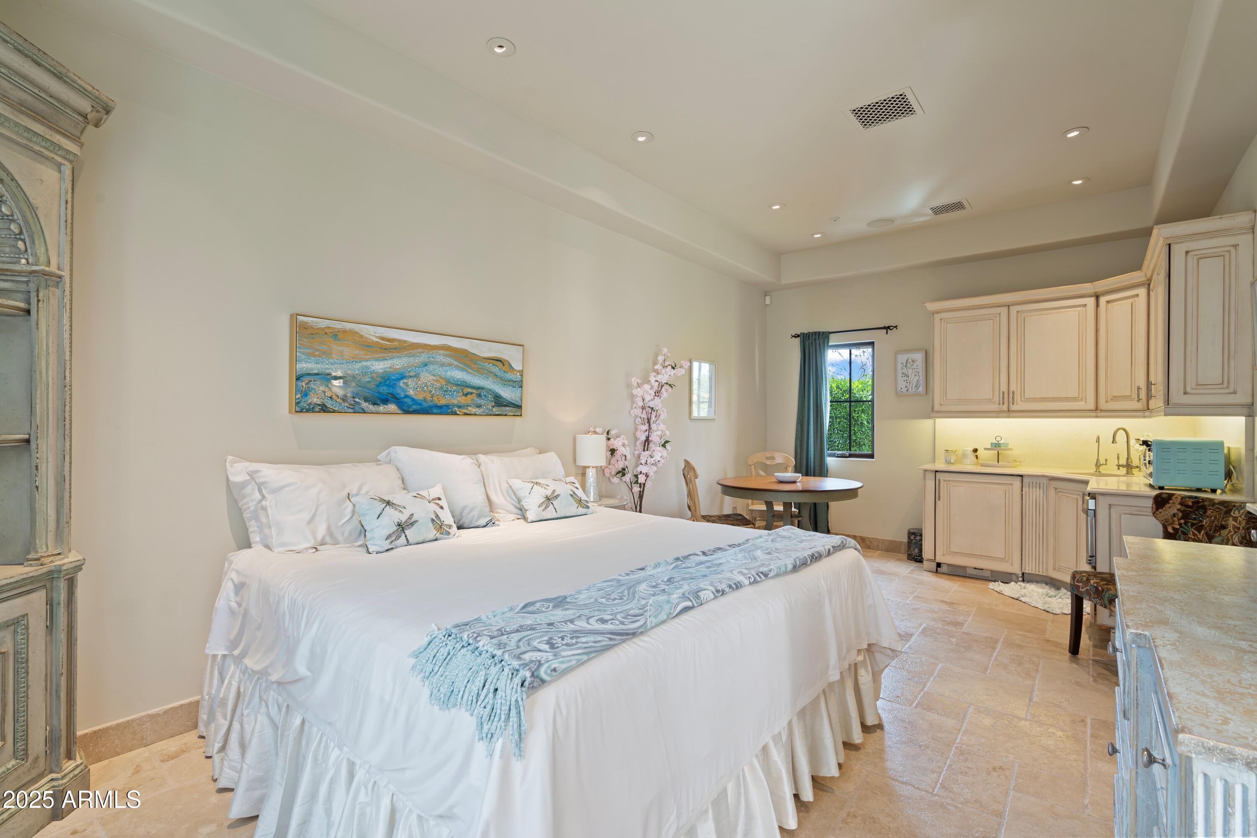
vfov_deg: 73.7
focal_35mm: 16
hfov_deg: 96.7
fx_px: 559
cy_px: 419
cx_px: 628
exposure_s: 2.5
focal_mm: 16
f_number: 9
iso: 100
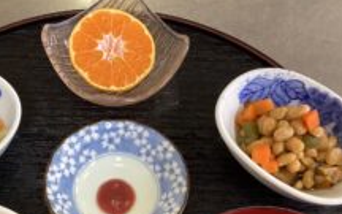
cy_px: 207
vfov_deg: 22.0
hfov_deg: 35.4
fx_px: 531
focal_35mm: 57
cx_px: 116
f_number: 2.4
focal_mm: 3.3
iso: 250
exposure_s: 1/60
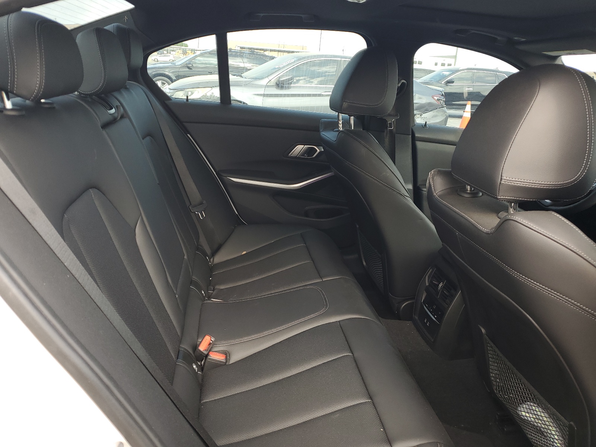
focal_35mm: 26
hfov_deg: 67.3
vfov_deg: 53.1
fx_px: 448
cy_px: 224
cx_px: 298
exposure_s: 1/175
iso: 50
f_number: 1.5
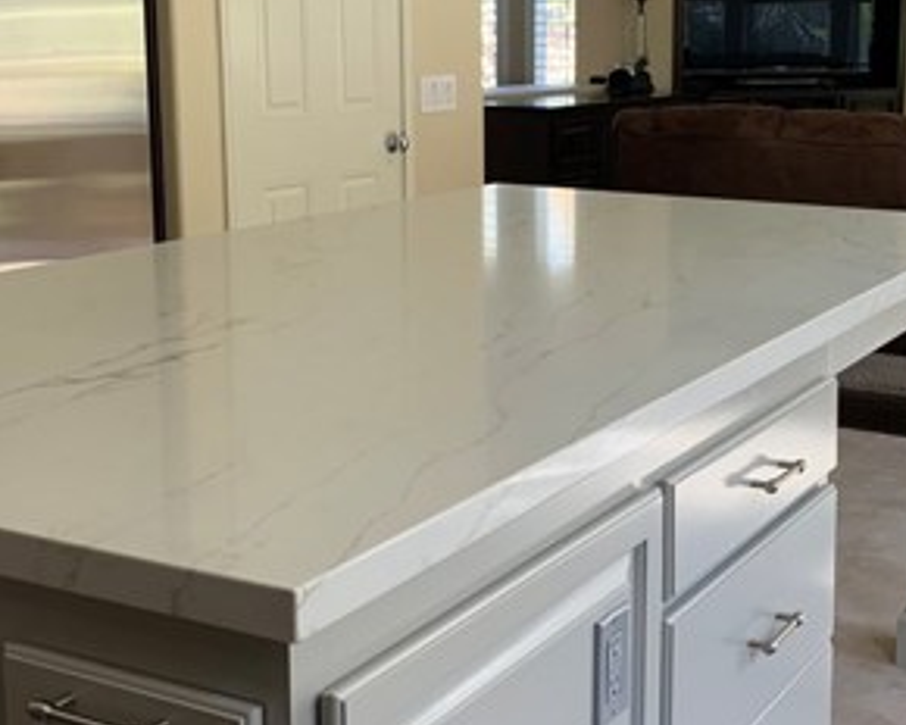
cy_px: 288
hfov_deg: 33.1
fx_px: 1502
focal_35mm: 56
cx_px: 647
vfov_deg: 27.1
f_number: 1.8
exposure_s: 1/121
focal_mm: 4.25
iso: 80
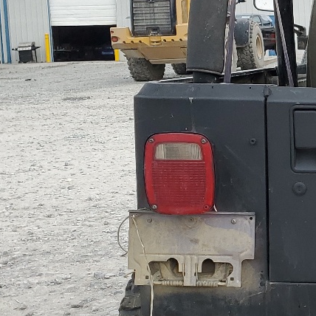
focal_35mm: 86
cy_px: 202
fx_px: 888
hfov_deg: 18.1
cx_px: 469
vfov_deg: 20.1
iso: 50
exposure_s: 1/1429
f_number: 1.5
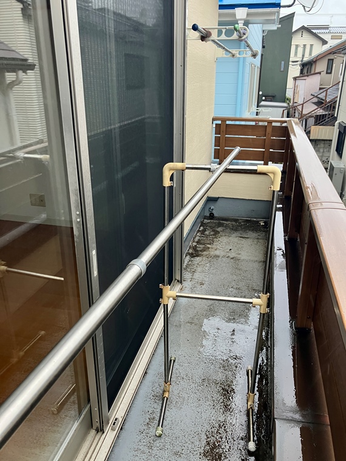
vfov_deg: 63.4
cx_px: 173
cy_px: 230
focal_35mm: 28
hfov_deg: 49.7
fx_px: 373
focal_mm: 3.99
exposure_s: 1/92
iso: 80
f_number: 1.8
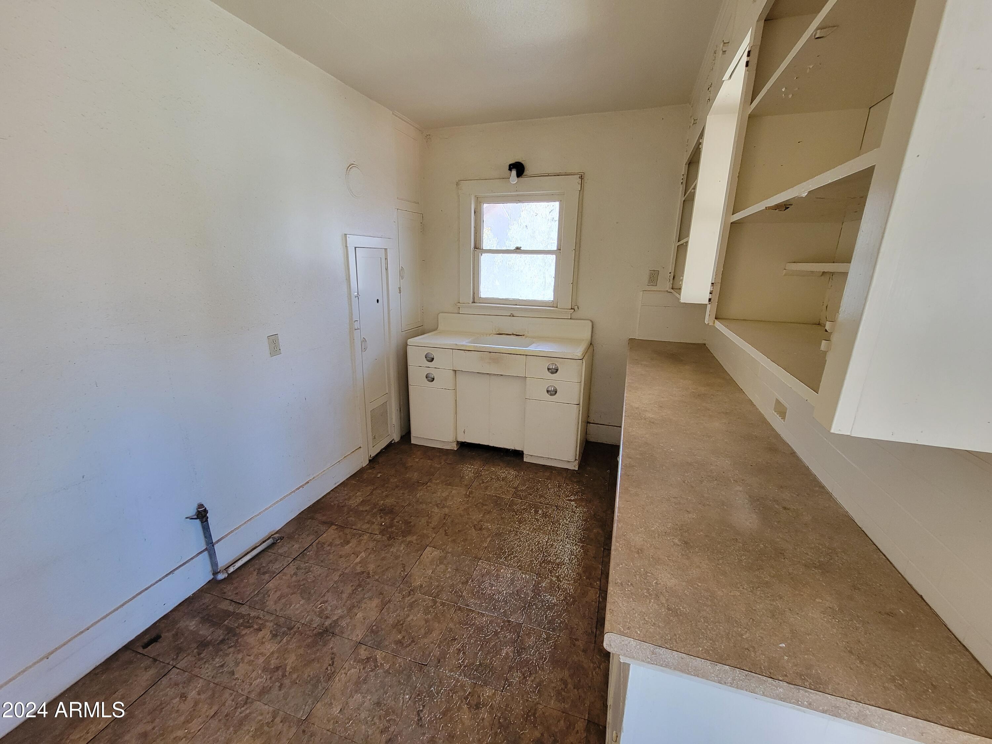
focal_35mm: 13
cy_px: 372
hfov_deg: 106.2
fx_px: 373
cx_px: 496
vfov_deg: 89.9
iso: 250
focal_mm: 2.2
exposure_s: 1/60
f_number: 2.2
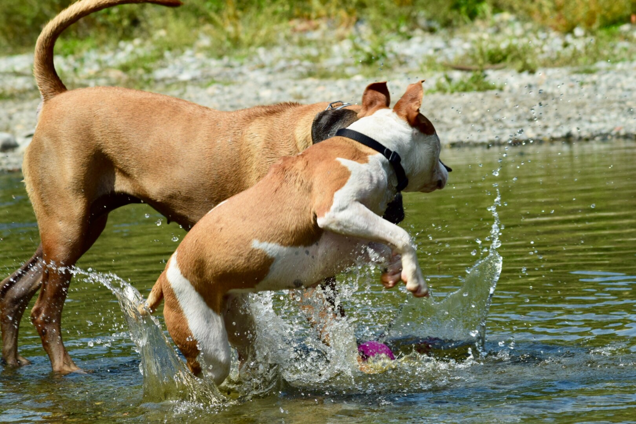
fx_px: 3577
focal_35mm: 202
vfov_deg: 6.8
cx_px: 318
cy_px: 212
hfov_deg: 10.2
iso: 360
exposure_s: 1/500
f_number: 11
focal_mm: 135
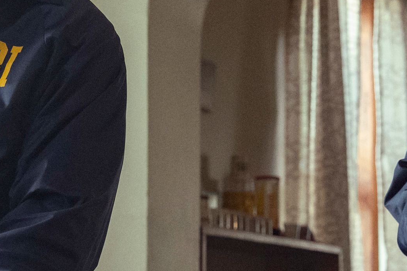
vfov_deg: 9.4
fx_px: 1650
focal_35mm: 146
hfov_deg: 14.1
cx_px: 209
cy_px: 192
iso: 3200
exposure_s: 1/250
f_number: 3.5
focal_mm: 38
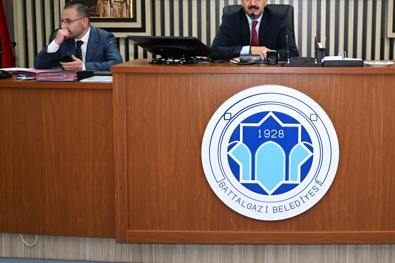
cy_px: 86
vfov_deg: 24.9
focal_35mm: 54
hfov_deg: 36.3
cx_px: 279
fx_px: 592
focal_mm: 35
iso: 1000
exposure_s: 1/200
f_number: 2.8
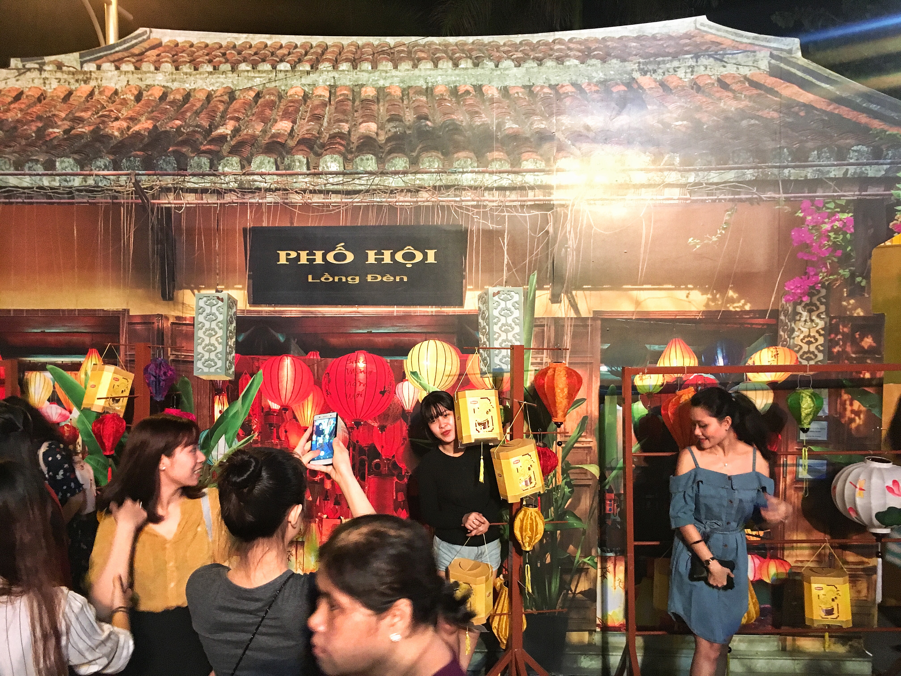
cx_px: 450
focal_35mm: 29
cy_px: 338
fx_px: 755
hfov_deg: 61.7
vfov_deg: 48.2
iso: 200
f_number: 2.2
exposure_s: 1/17
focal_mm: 4.15
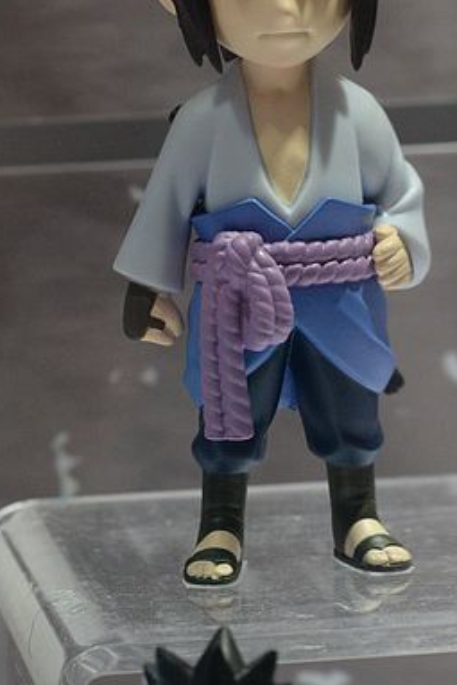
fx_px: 2987
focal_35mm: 157
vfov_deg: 13.1
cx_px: 276
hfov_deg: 8.7
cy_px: 238
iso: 2000
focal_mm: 50
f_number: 6.3
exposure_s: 1/160
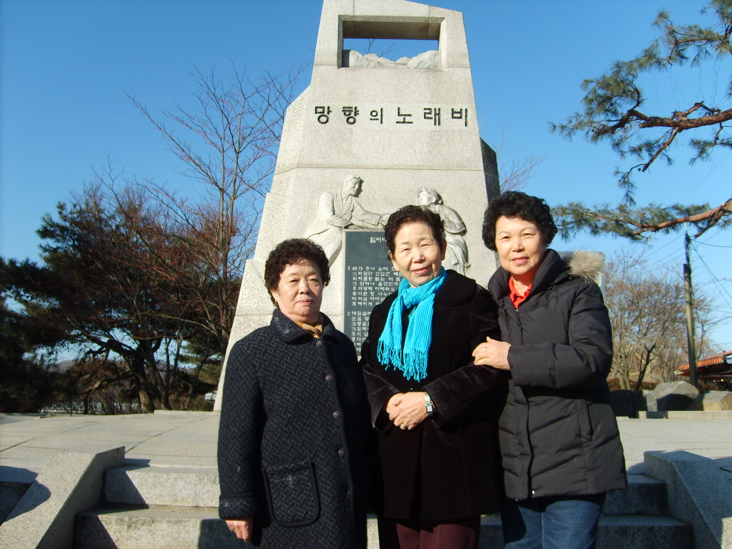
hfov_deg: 52.6
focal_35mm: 35
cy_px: 274
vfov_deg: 40.7
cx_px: 366
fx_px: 740
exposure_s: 1/1000
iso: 50
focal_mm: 5.8
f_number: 2.8
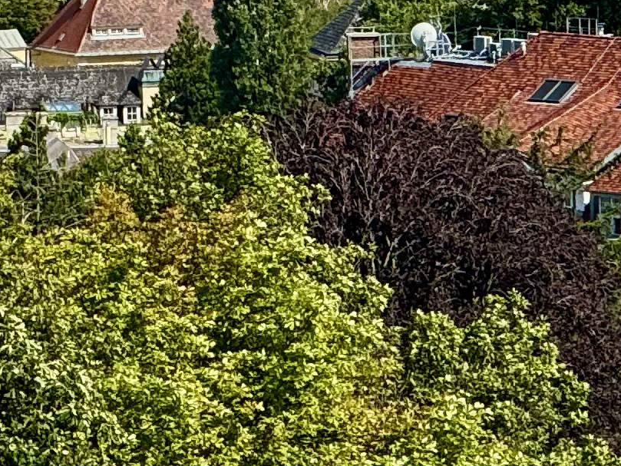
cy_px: 53
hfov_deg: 3.3
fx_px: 10730
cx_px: -210
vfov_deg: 2.5
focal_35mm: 598
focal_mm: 15.66
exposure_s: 1/1318
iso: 50
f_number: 2.8
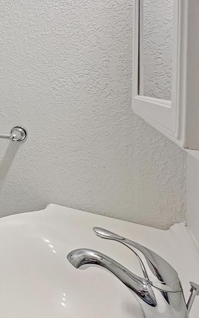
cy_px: 140
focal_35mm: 27
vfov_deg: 68.1
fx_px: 234
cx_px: -85
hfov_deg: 30.6
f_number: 2.2
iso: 125
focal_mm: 2.22
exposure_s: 1/120
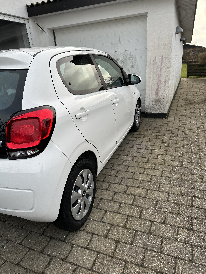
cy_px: 137
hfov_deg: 56.8
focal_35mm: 24
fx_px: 190
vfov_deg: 71.6
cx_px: 103
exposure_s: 1/444
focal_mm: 6.86
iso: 80
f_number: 1.78
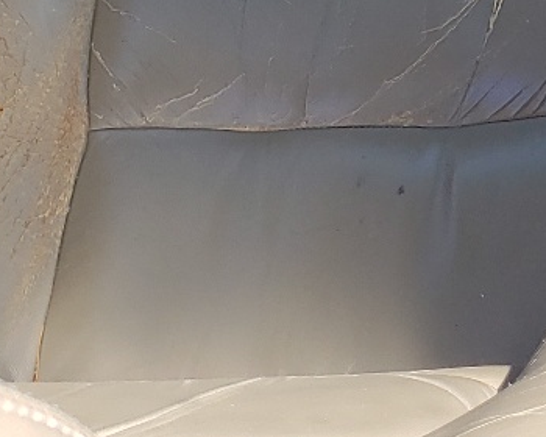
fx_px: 1875
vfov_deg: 12.4
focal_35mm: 116
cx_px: 778
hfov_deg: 15.5
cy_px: -301
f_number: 1.5
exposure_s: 1/588
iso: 50
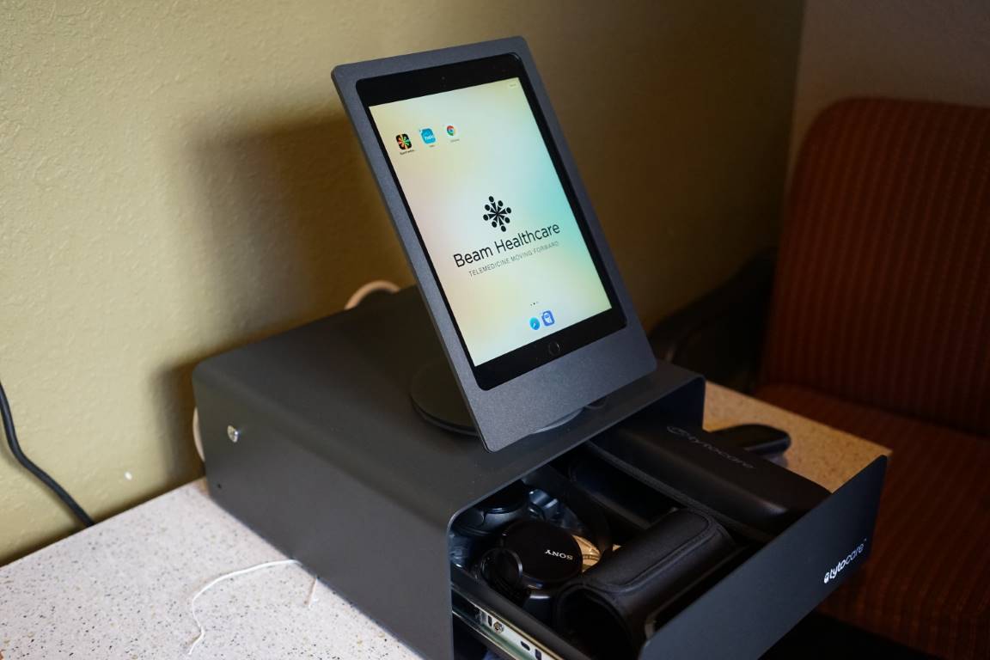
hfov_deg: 54.4
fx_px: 962
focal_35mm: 35
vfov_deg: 37.9
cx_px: 495
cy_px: 330
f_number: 2.8
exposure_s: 1/160
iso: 2500
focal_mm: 35
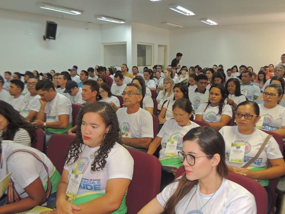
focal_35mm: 28
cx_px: 138
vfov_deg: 49.6
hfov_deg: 63.4
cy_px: 119
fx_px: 231
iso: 360
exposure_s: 1/40
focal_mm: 4.3
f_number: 3
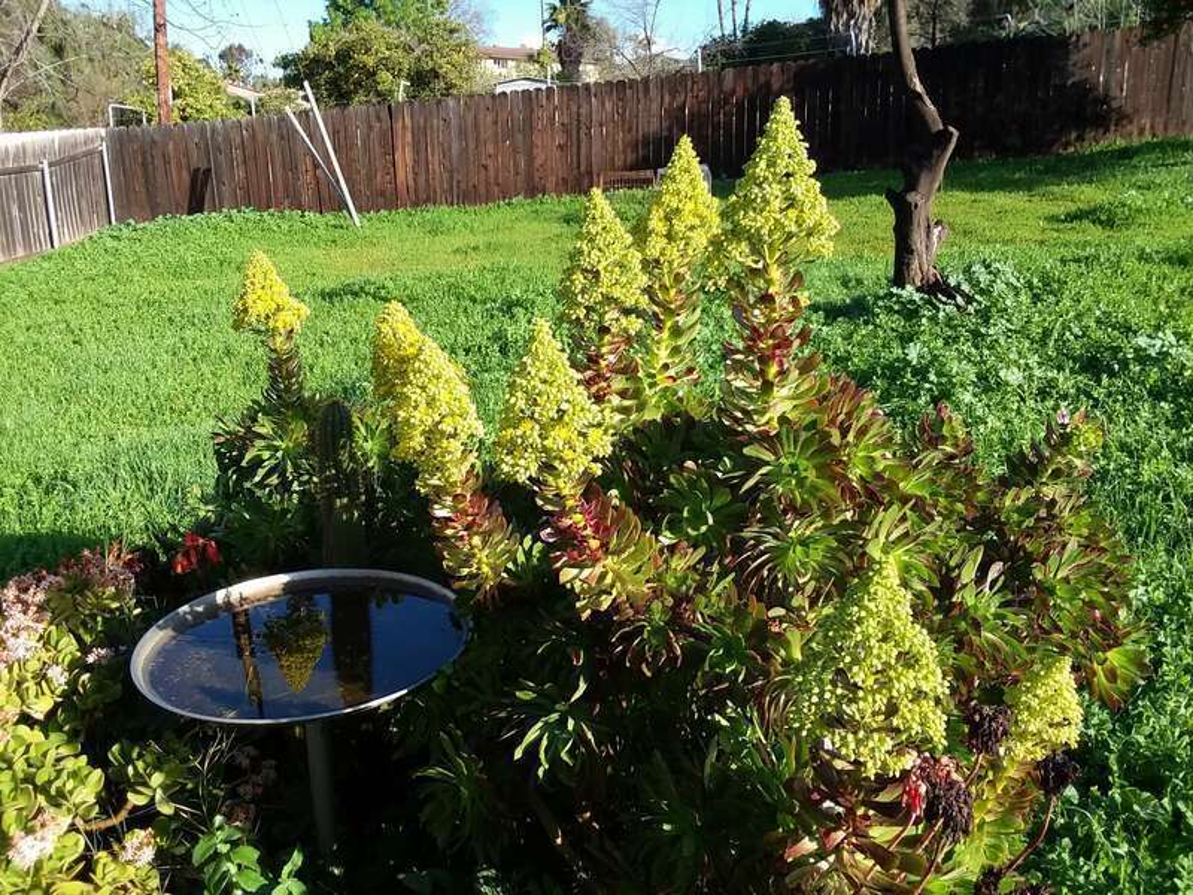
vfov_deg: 48.2
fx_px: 999
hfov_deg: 61.7
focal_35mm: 29
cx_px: 596
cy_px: 448
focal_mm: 2.47
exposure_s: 1/605
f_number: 1.9
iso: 40
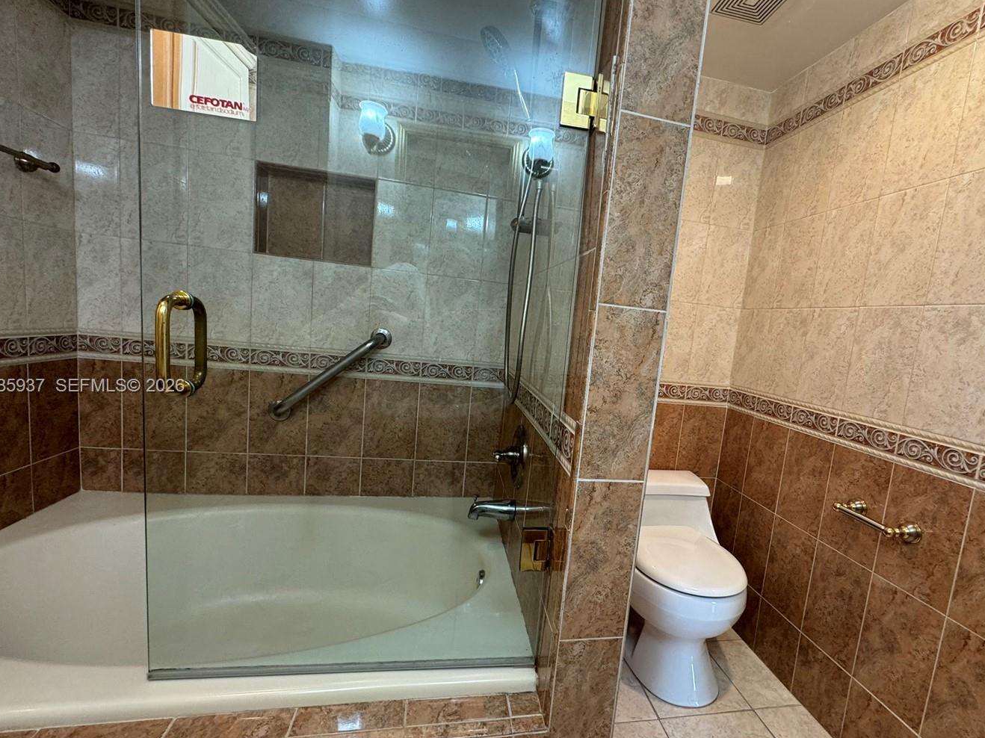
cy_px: 387
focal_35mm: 17
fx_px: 484
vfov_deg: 74.7
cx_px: 550
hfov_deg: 90.6
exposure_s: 1/60
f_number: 2.2
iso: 200
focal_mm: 2.22
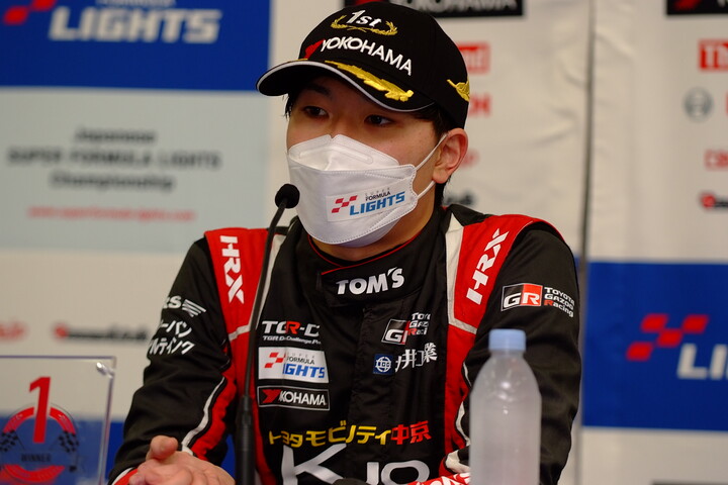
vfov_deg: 7.3
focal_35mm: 188
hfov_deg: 10.9
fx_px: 3801
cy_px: 242
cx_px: 364
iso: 400
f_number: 2.8
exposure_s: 1/320
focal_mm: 125
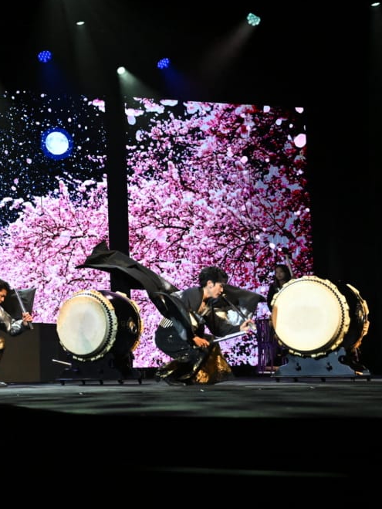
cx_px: 57
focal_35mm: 70
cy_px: 253
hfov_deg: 20.7
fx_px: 1029
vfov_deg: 27.8
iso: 5000
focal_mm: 32
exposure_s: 1/640
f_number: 2.8
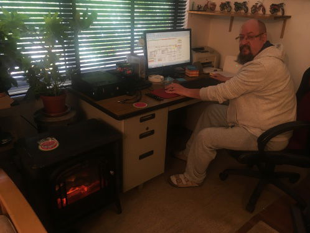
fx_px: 260
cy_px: 116
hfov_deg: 61.6
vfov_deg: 48.3
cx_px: 155
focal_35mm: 29
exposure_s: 1/33
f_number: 2.2
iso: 100
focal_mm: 4.15
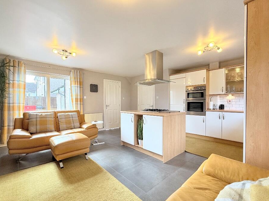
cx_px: 133
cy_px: 105
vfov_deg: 78.1
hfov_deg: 94.5
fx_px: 124
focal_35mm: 16
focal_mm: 2.22
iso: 125
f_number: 2.2
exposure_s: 1/100
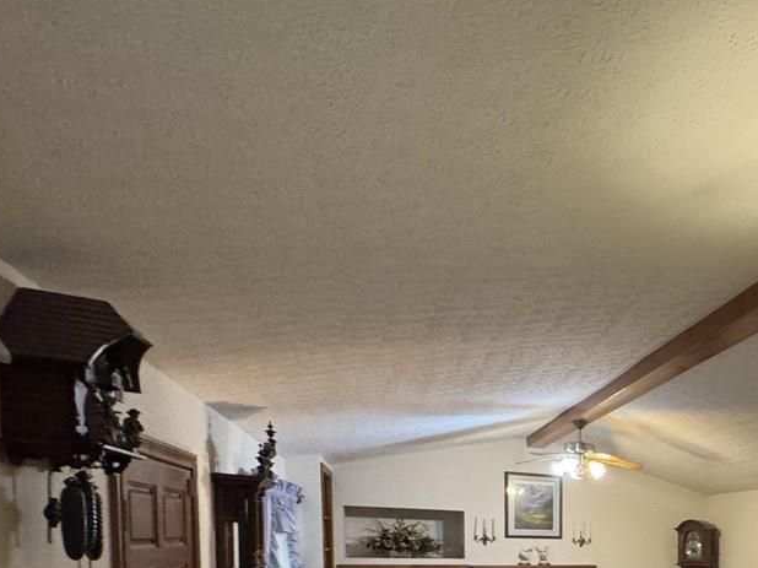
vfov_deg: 41.3
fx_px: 635
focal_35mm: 29
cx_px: 768
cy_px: 580
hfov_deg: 49.5
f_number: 2.2
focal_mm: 2.22
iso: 500
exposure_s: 1/60
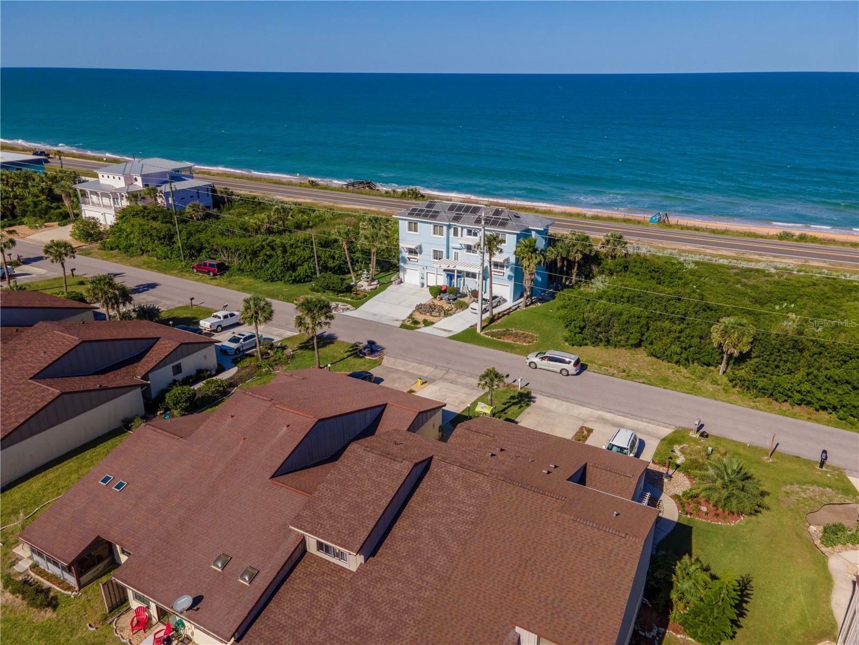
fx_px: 596
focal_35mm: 24
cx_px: 430
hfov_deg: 71.6
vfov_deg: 56.8
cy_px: 322
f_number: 2.8
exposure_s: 1/730
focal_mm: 4.5
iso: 100
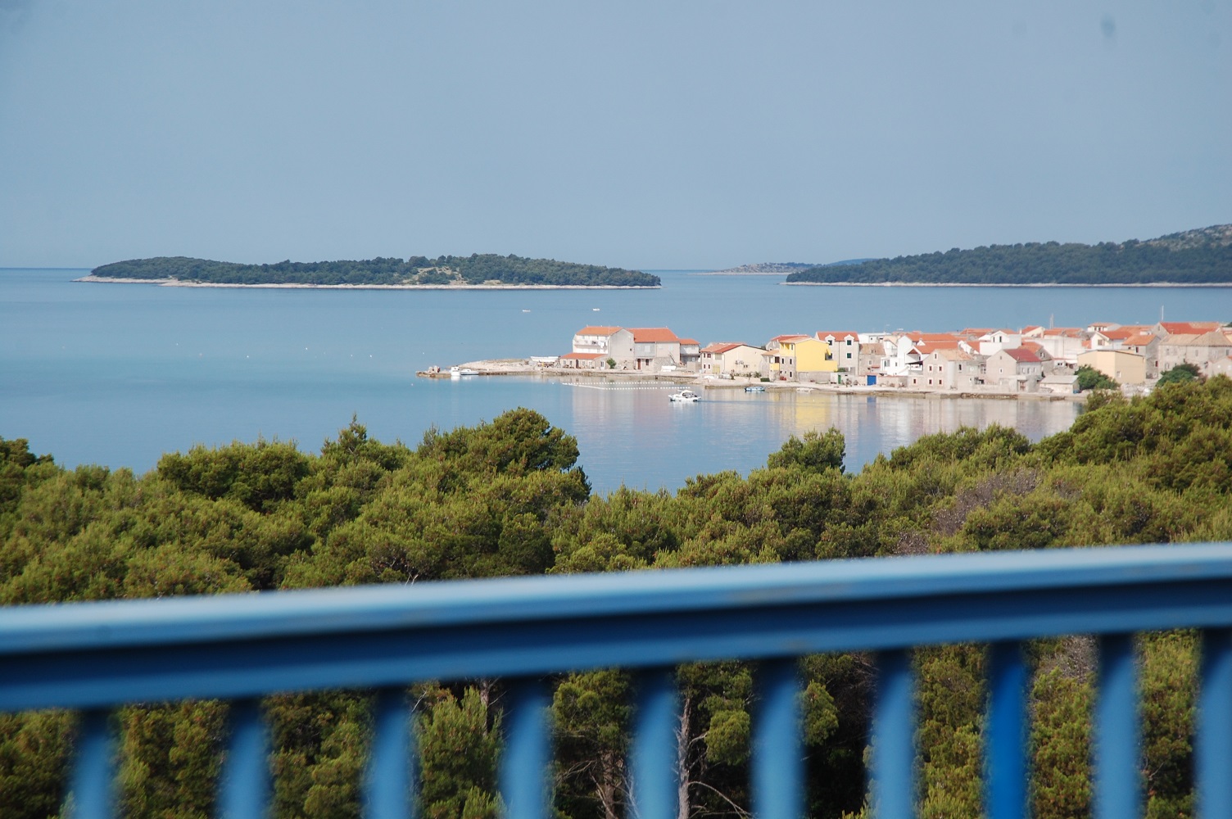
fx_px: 3590
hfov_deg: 19.5
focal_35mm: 105
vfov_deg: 13.0
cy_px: 410
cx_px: 616
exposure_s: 1/640
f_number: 6.3
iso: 200
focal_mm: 70
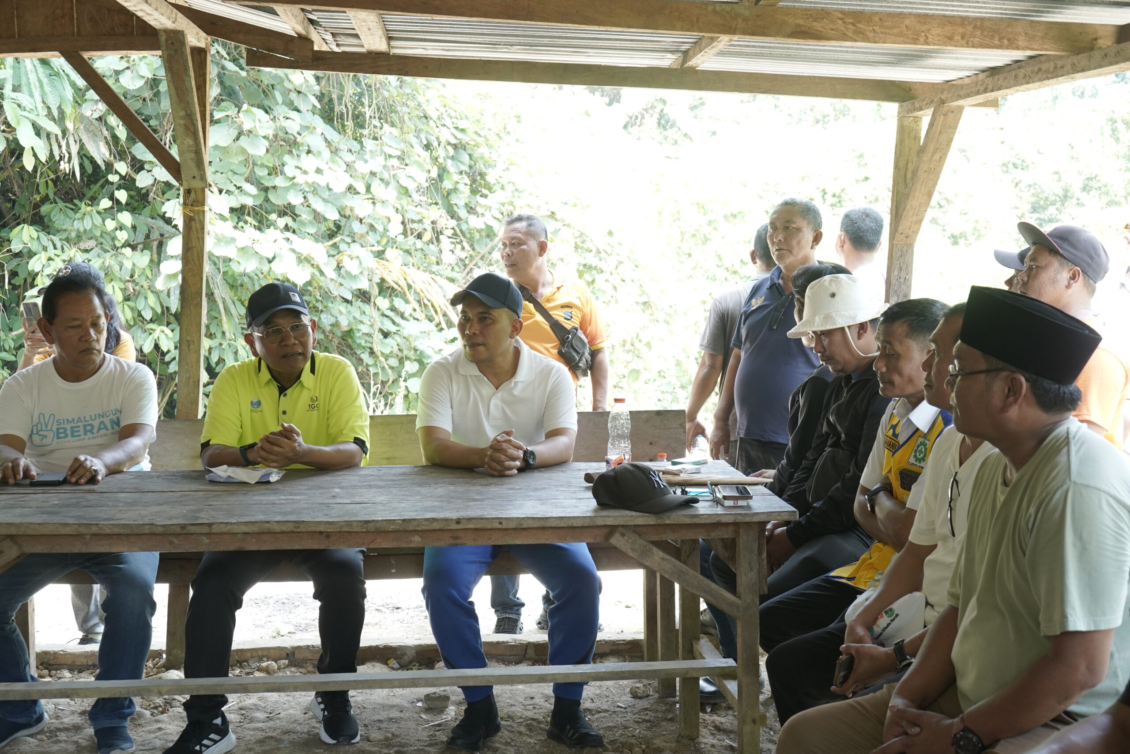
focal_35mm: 45
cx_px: 565
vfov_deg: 29.9
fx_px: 1412
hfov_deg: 43.6
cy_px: 377
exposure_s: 1/50
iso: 1000
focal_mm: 45
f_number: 6.3
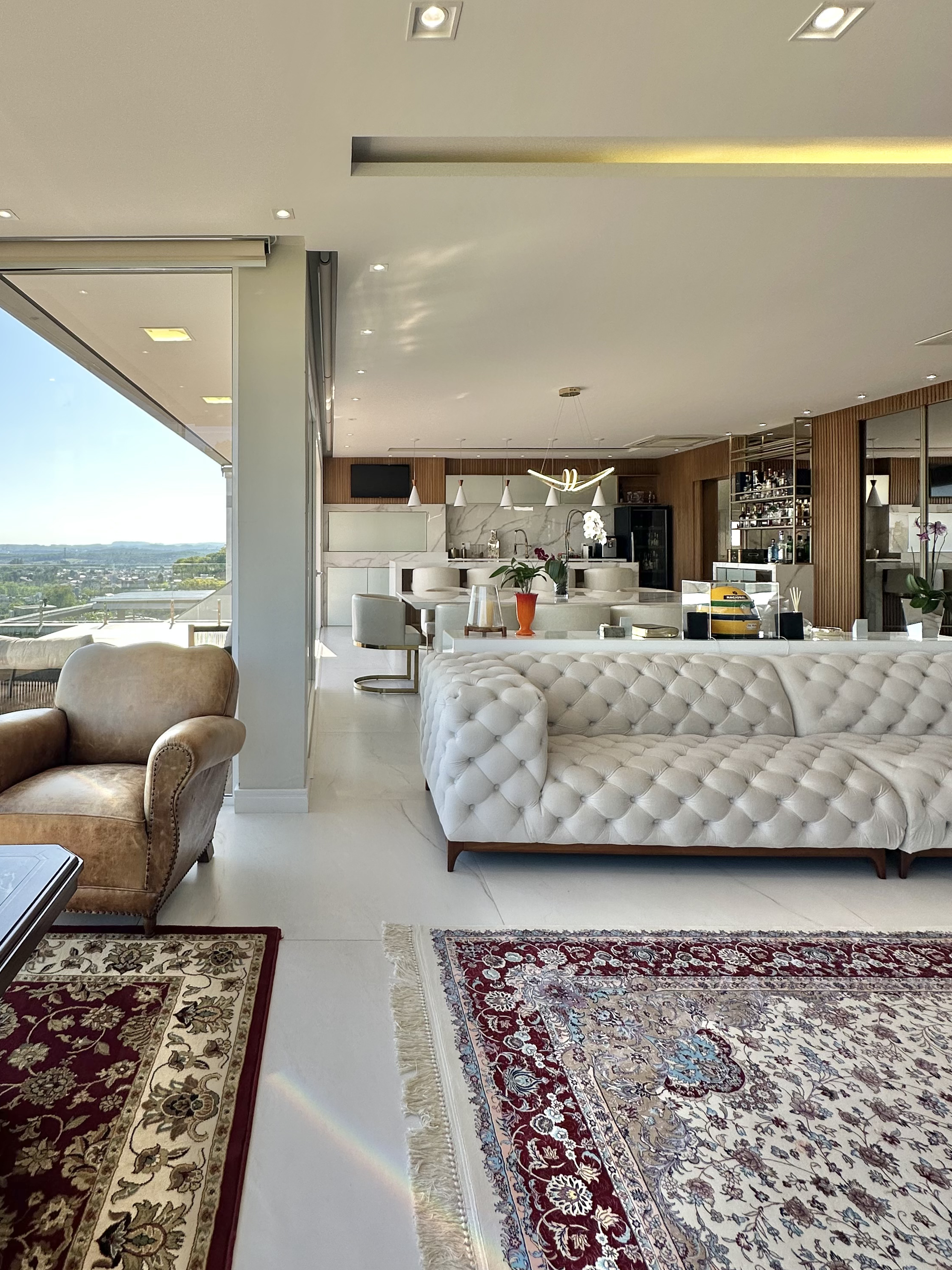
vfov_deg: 84.2
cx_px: 329
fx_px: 697
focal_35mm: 19
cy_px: 546
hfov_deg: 67.1
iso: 40
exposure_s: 1/527
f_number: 2.2
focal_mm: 2.22
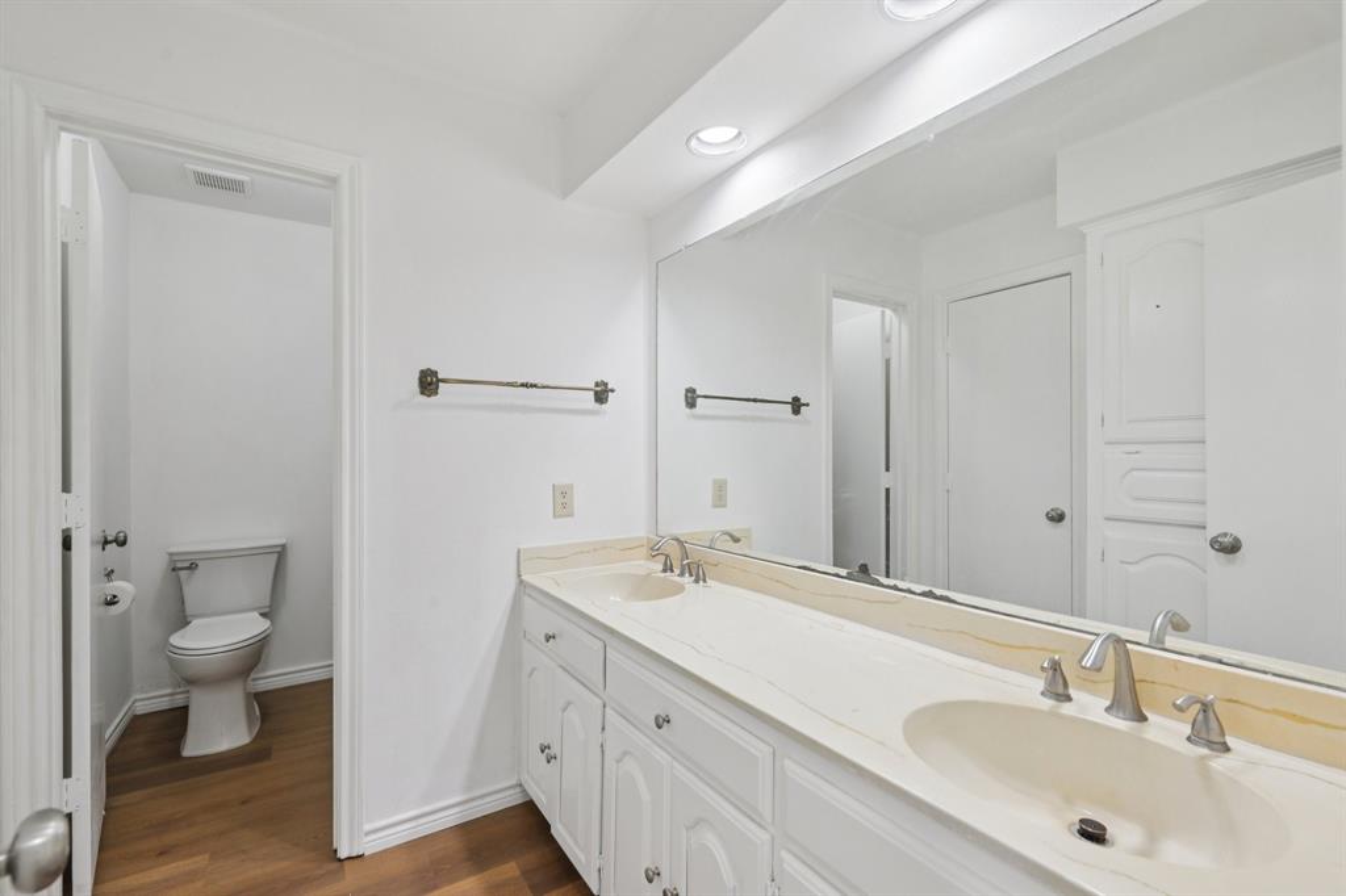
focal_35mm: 16
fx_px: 579
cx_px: 673
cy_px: 448
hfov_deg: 98.6
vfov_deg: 75.5
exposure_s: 1/30
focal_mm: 15.5
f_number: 8
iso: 400
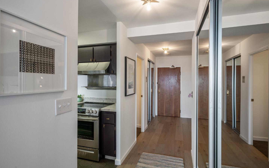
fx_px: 132
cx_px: 134
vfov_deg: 65.0
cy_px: 82
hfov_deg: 91.1
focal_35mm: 18
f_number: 9
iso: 320
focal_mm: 17
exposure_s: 1/10
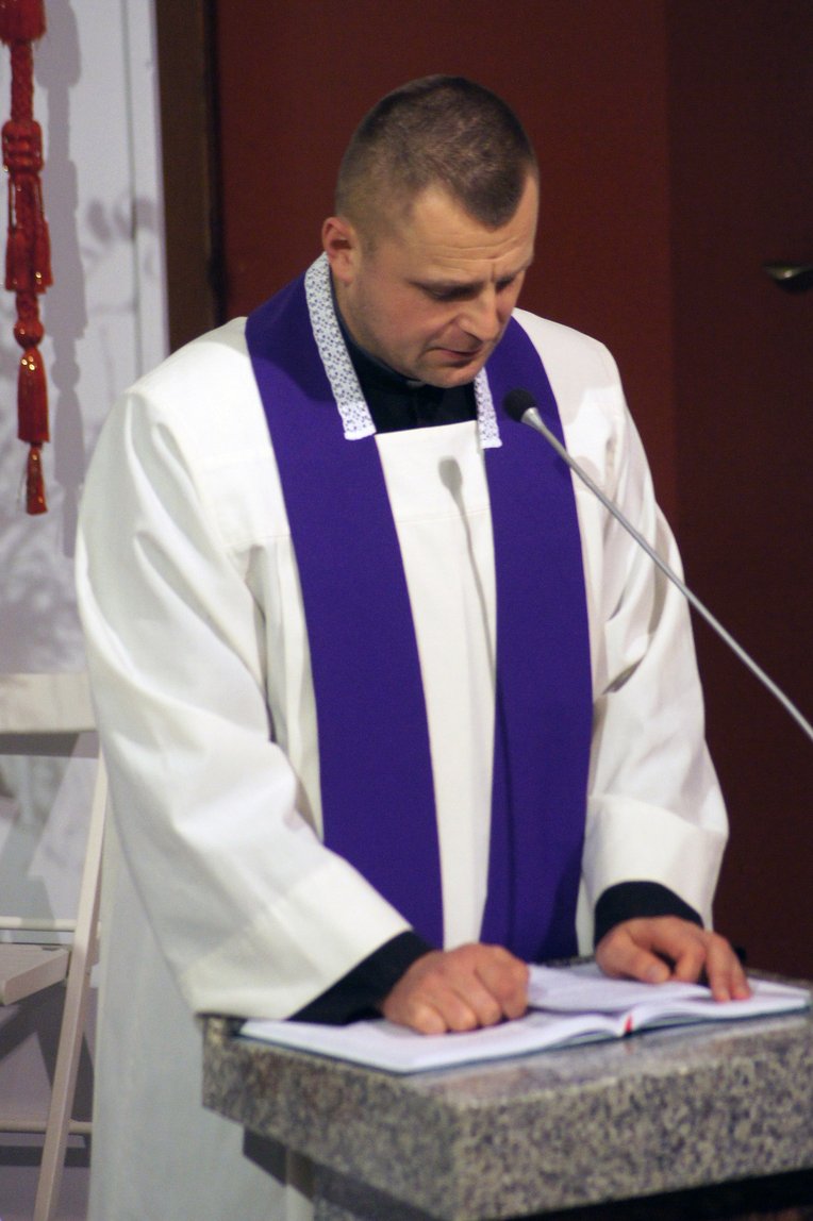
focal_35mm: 180
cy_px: 610
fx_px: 6104
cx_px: 406
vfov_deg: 11.4
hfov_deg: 7.6
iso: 1600
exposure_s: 1/160
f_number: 4.5
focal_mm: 120
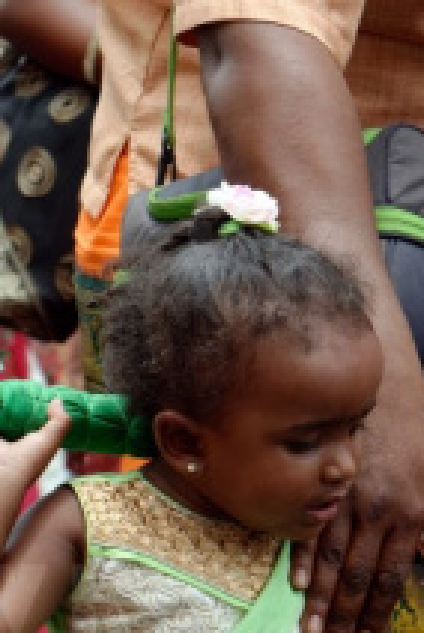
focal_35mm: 296
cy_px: 669
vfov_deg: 6.9
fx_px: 5212
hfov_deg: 4.7
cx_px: 258
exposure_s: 1/400
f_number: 6.3
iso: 200
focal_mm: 70
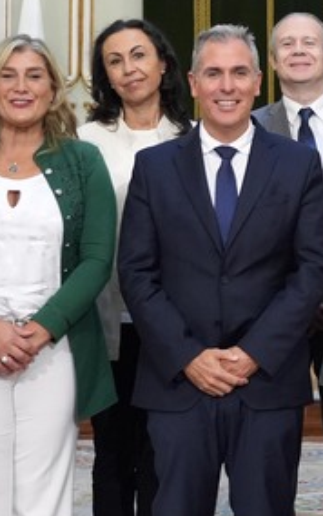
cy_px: 142
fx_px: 1804
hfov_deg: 10.1
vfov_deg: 16.3
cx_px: 396
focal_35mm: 128
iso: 4000
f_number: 4
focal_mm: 35
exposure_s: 1/250
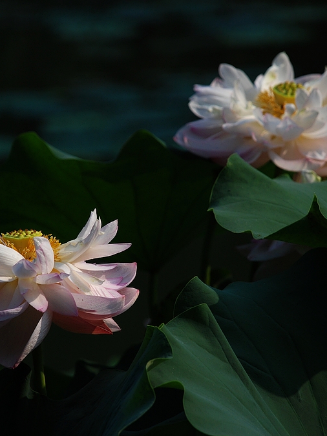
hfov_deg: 5.0
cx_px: 156
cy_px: 217
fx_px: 3726
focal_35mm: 296
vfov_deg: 6.7
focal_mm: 135
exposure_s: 1/800
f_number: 5.6
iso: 200
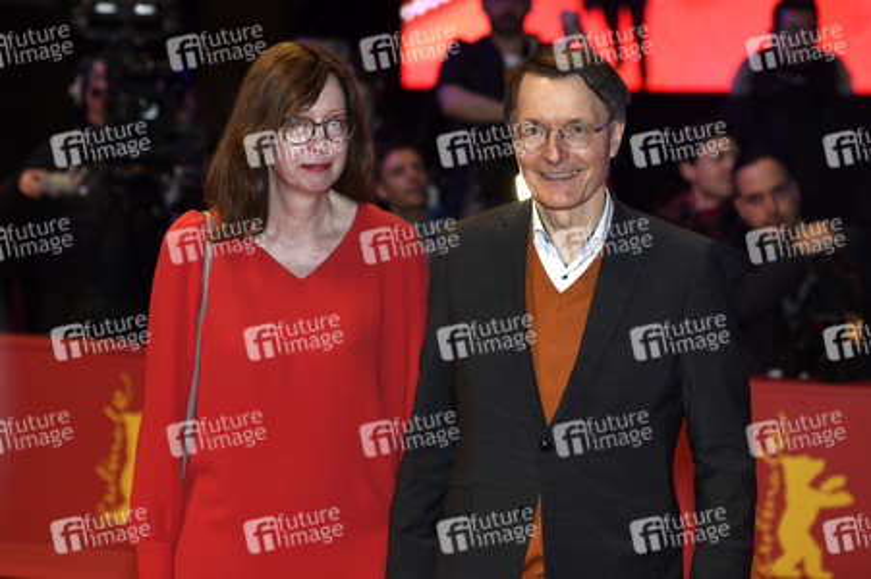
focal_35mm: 90
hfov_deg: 22.6
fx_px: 2176
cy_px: 290
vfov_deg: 15.2
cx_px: 436
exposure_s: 1/640
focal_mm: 90
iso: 800
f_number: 3.5
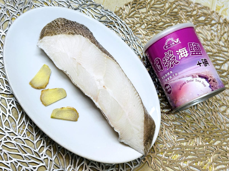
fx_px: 318
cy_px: 86
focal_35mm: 48
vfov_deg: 30.3
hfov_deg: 39.7
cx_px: 114
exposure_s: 1/60
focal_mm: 6.86
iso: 64
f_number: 1.78
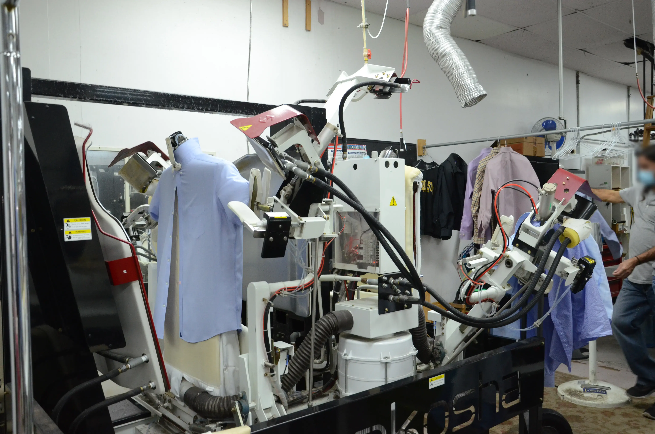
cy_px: 217
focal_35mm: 32
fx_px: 572
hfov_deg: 59.6
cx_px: 328
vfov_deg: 41.5
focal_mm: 21
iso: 1600
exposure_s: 1/100
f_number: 5
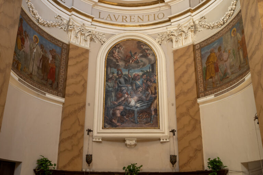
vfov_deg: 35.9
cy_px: 88
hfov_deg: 51.9
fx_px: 270
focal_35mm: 37
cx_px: 132
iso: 320
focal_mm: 24.7
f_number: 13
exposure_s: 8
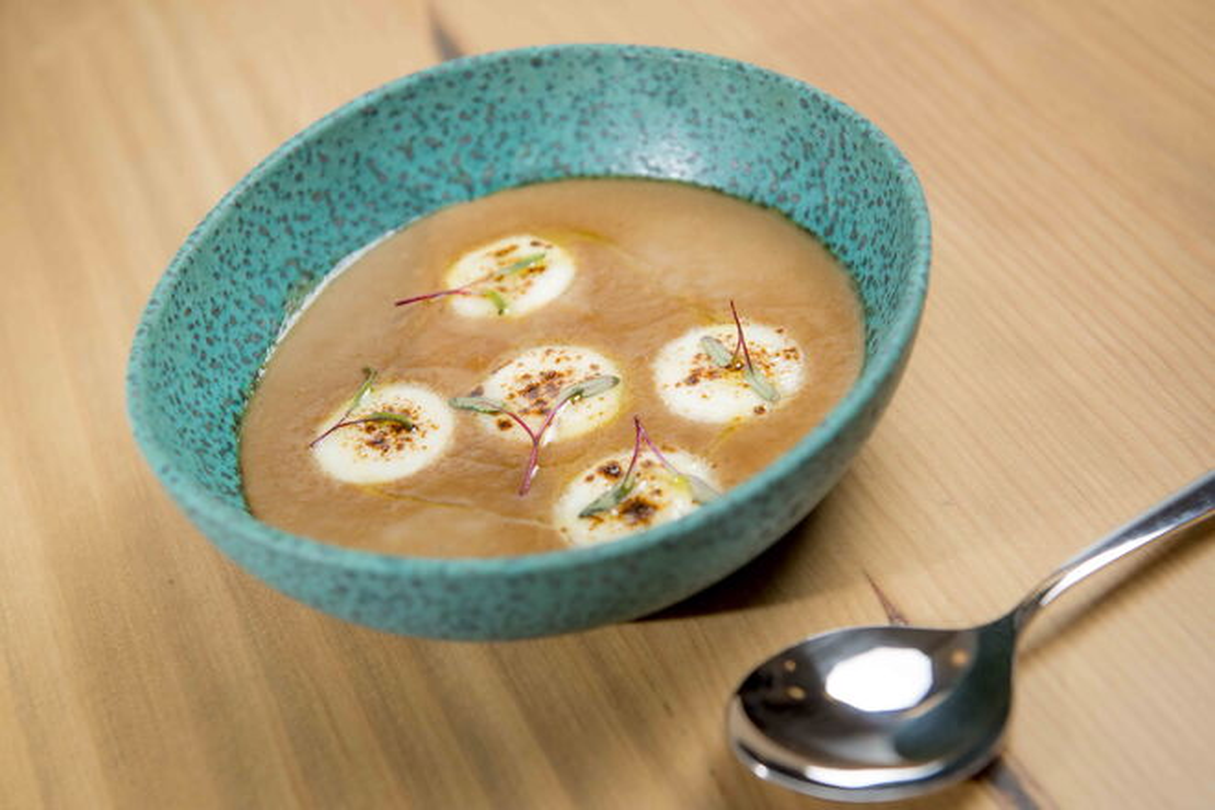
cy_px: 405
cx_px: 608
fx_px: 2092
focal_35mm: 62
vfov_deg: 21.9
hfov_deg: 32.4
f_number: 5
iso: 100
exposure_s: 1/200
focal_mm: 62
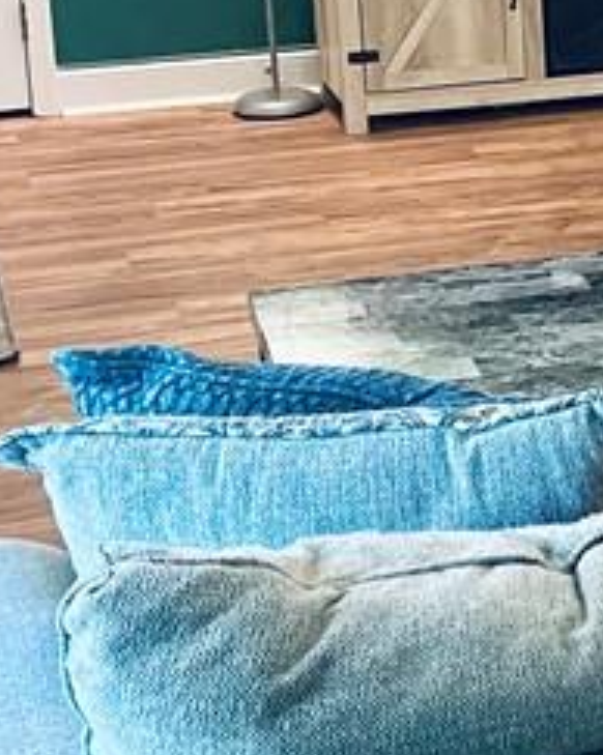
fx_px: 2301
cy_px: 127
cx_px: 1066
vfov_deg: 18.4
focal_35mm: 103
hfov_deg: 13.5
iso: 500
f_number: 1.6
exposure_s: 1/60
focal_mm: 5.1
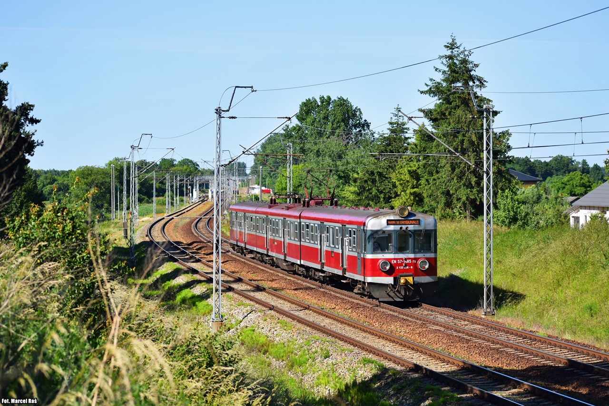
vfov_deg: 13.0
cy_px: 203
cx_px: 304
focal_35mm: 105
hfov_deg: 19.5
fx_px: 1776
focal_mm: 70
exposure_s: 1/500
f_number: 5
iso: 100
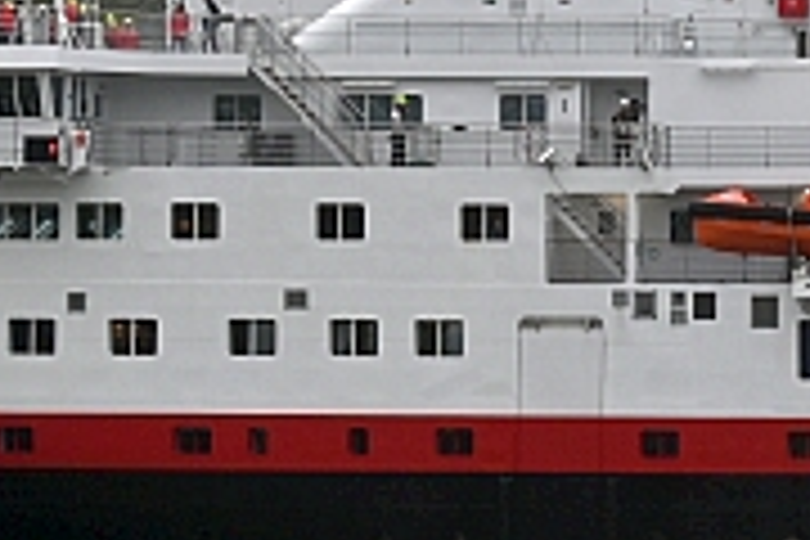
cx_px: 1390
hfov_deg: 8.0
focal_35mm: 251
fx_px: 5647
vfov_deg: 5.5
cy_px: 160
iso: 160
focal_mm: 44
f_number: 5.6
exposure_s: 1/250
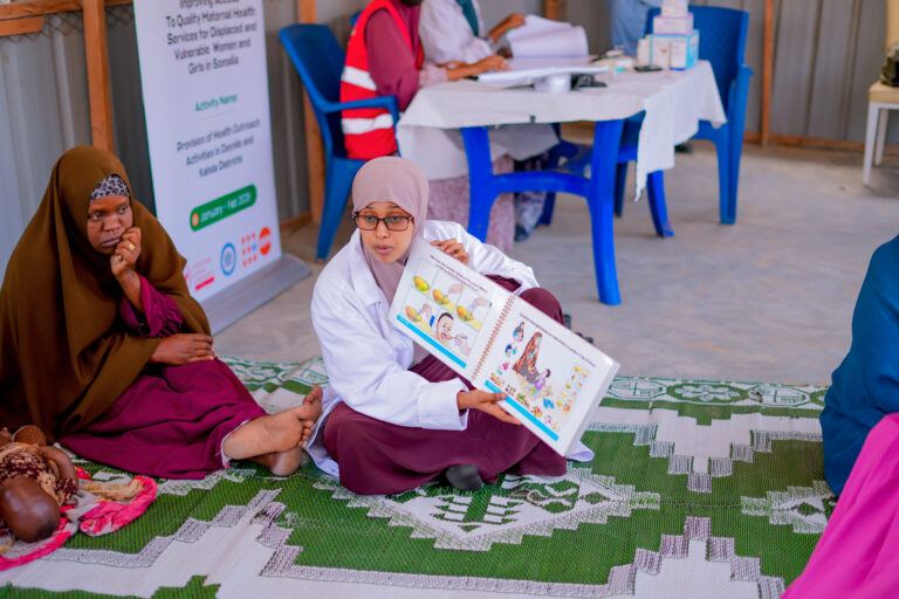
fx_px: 1249
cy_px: 300
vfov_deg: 27.0
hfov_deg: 39.6
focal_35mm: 50
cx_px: 450
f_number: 1.8
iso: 100
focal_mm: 50
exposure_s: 1/200
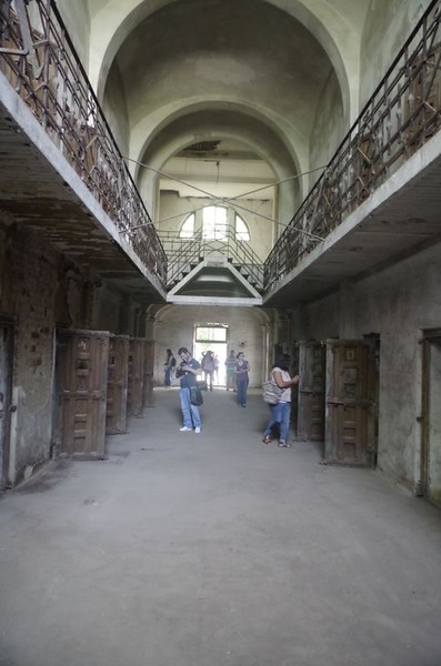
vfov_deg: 67.5
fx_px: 499
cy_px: 333
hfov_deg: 47.7
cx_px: 220
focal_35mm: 27
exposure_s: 1/20
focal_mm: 18
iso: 3200
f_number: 3.5
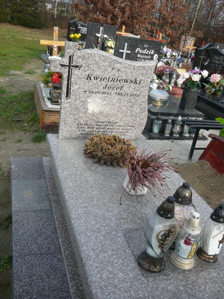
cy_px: 150
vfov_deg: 52.6
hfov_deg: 40.7
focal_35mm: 35
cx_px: 112
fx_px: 302
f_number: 2.8
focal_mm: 5.2
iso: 80
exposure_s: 1/400
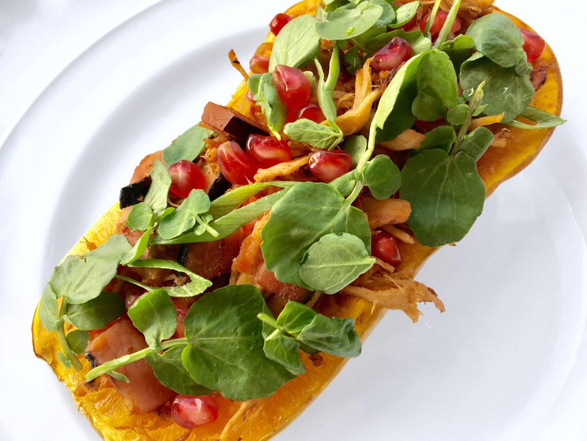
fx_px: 492
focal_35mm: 29
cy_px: 220
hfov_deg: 61.7
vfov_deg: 48.2
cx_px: 294
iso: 25
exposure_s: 1/60
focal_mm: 4.15
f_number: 2.2
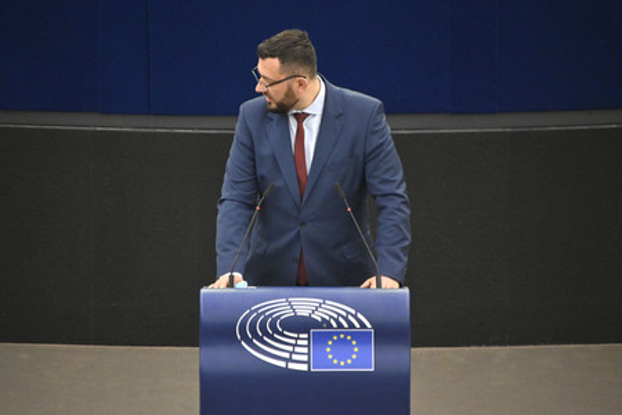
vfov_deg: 2.7
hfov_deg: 4.1
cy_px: 208
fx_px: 8638
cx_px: 311
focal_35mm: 500
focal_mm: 500
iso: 6400
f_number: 6.3
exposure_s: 1/400
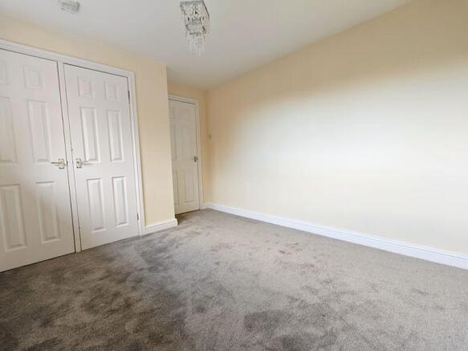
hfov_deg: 102.1
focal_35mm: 14
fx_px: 189
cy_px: 176
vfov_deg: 85.7
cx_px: 234
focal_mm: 2.03
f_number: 1.8
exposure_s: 1/50
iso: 100
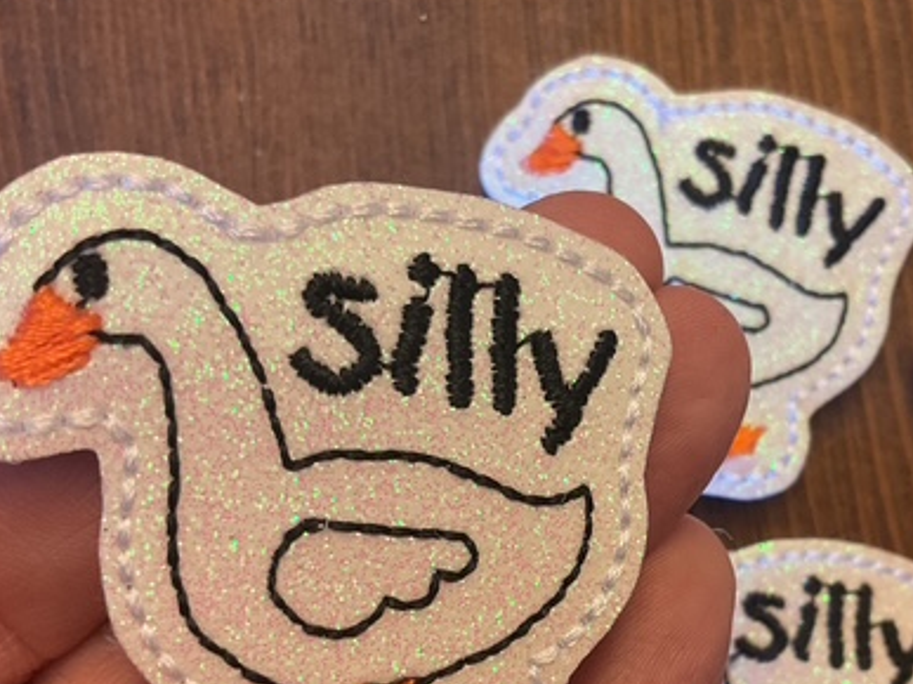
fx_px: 1266
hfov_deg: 39.2
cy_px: 493
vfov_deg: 29.9
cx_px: 616
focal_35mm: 48
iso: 125
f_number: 1.8
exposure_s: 1/60
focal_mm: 3
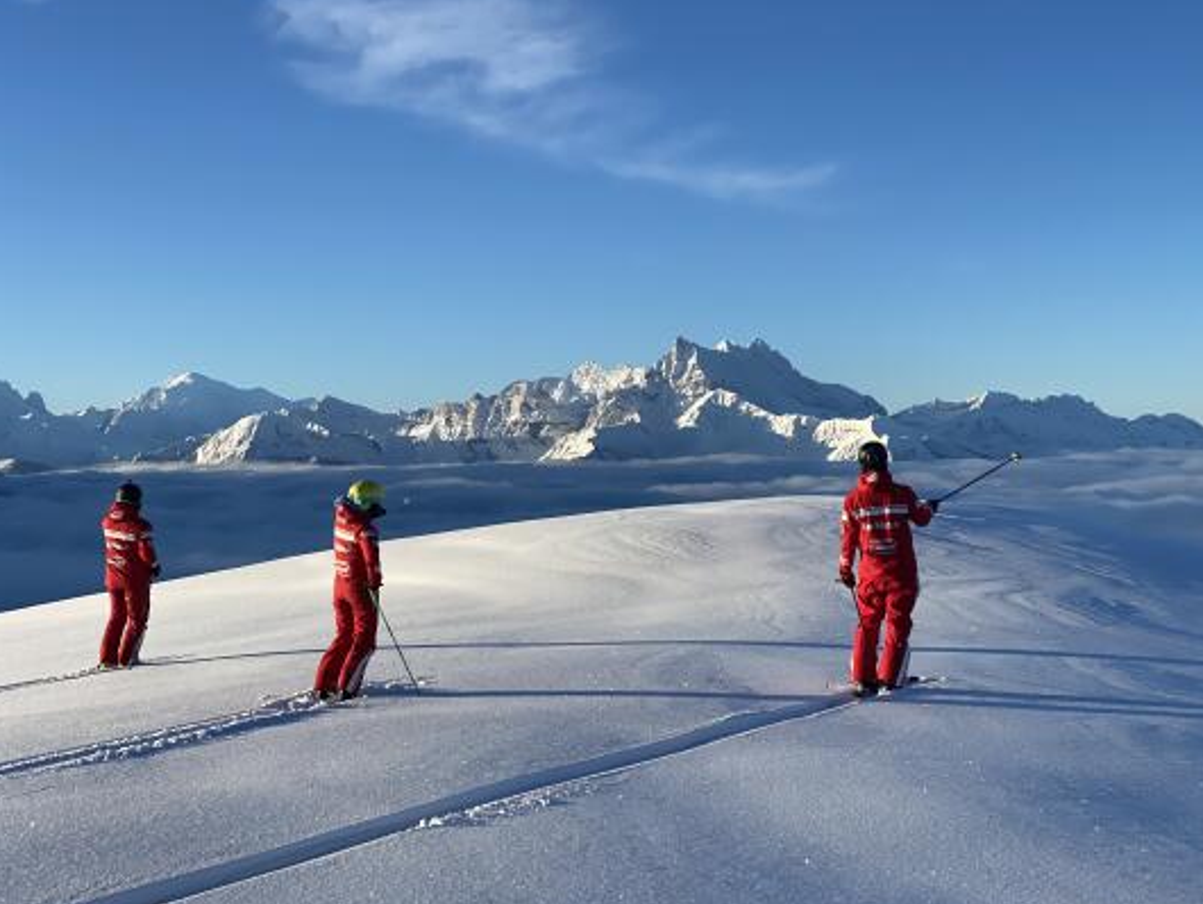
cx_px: 611
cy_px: 449
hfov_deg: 35.5
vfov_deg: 27.1
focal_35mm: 54
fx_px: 1877
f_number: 2
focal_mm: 6
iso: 20
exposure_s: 1/1546
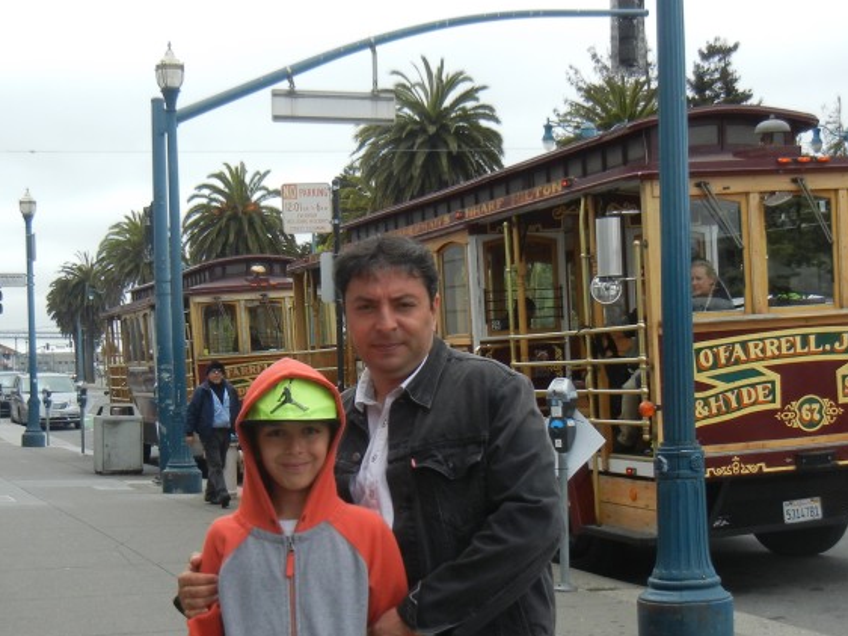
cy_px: 428
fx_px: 1518
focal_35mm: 62
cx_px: 359
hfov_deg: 31.2
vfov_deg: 23.5
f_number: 3.6
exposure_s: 1/946
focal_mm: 6.2
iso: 160
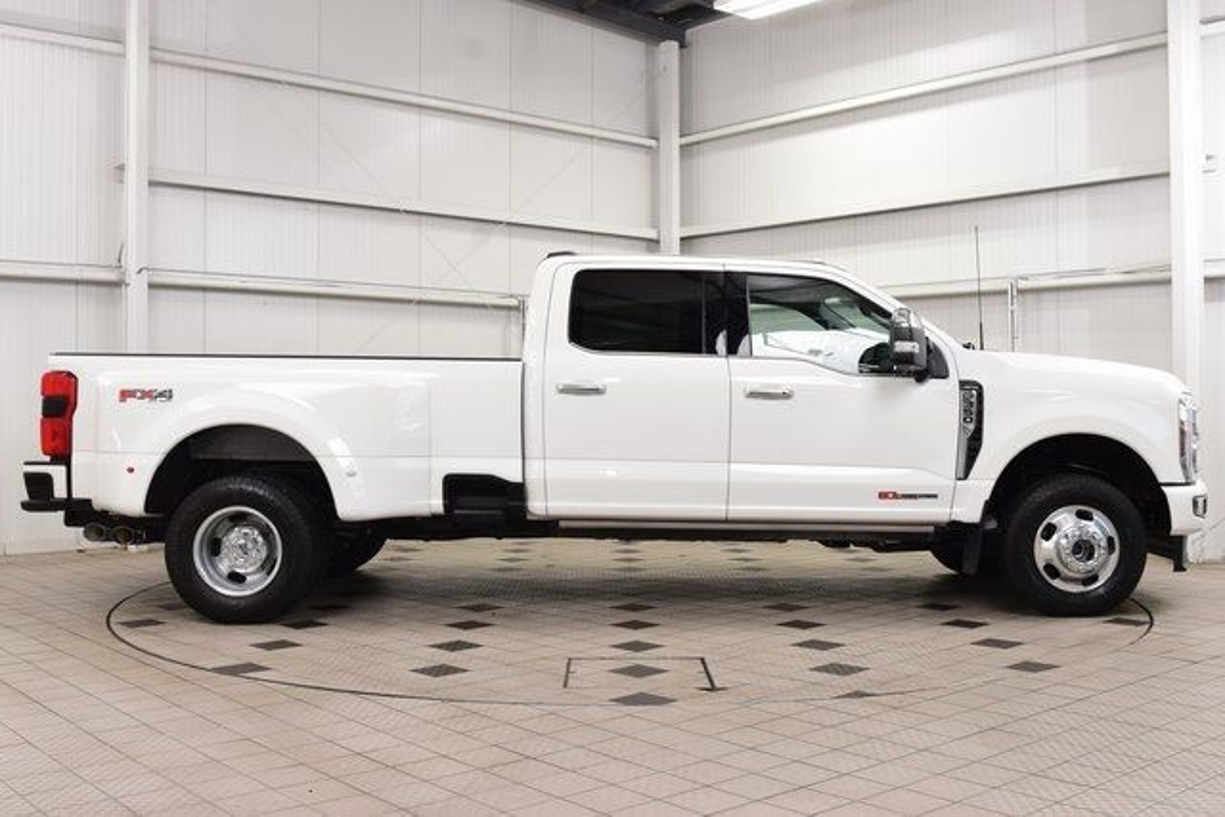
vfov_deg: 36.9
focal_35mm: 36
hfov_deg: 53.1
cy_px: 408
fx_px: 1225
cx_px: 612
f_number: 8
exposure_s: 1/60
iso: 1100
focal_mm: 24
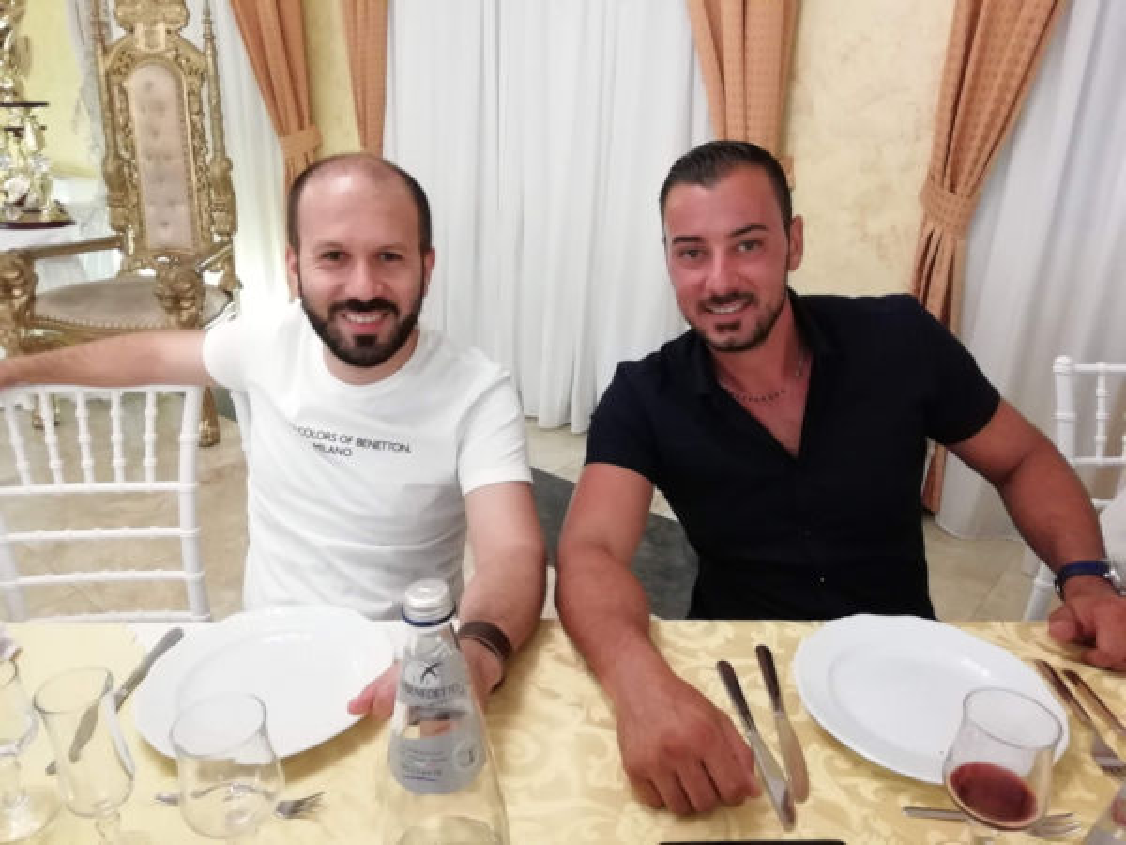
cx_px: 563
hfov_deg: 67.3
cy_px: 422
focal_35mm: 26
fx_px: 846
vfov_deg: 53.1
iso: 500
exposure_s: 1/25
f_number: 2.2
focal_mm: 3.46
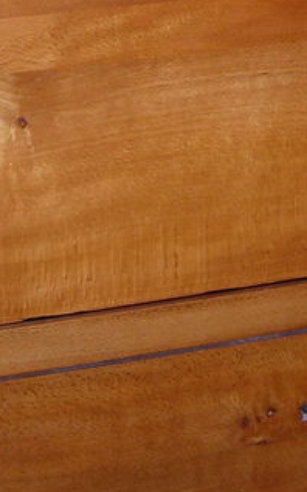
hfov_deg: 10.3
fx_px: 1701
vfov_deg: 16.3
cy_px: 87
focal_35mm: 127
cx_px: 264
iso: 60
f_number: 3.2
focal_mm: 6.3
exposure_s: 1/60.1
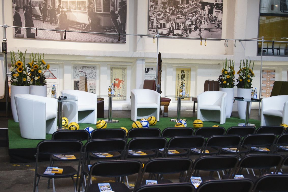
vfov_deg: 26.4
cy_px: 101
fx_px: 408
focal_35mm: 51
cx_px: 159
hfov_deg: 38.9
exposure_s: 1/250
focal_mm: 30
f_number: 4
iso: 1600
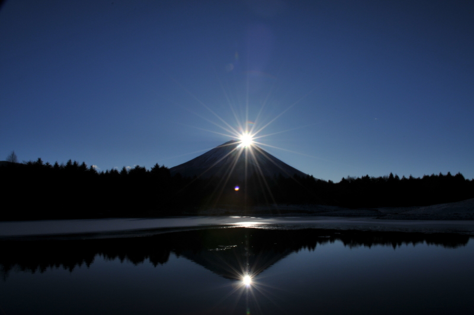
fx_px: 394
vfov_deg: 43.5
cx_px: 237
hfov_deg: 62.0
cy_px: 158
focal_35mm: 30
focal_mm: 20
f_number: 22
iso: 200
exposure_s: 1/125
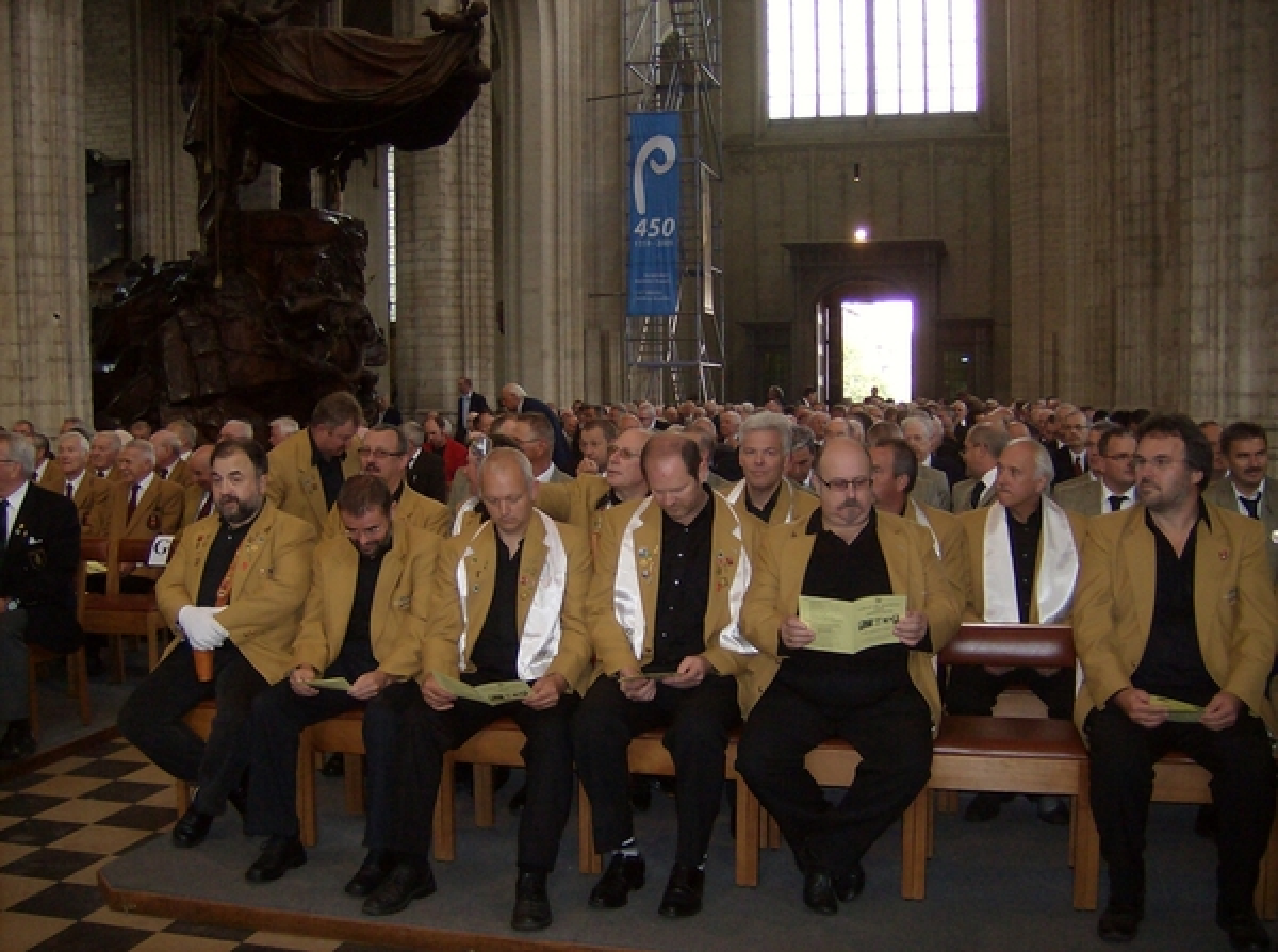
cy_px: 476
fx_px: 1326
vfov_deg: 39.5
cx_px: 639
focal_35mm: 36
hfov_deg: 51.5
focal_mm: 6
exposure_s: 1/60
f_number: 2.8
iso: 200
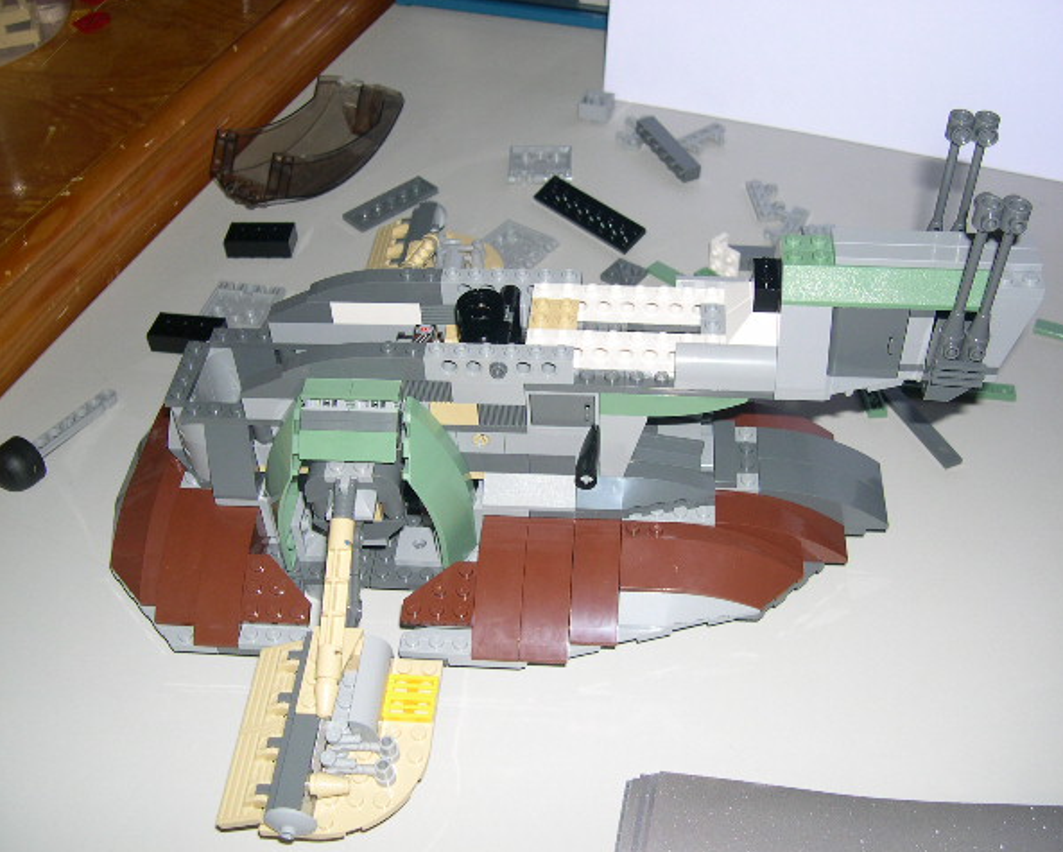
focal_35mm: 40
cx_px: 543
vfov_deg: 37.4
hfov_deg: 45.8
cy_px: 425
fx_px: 1259
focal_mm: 8
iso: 100
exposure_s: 1/60
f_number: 2.8
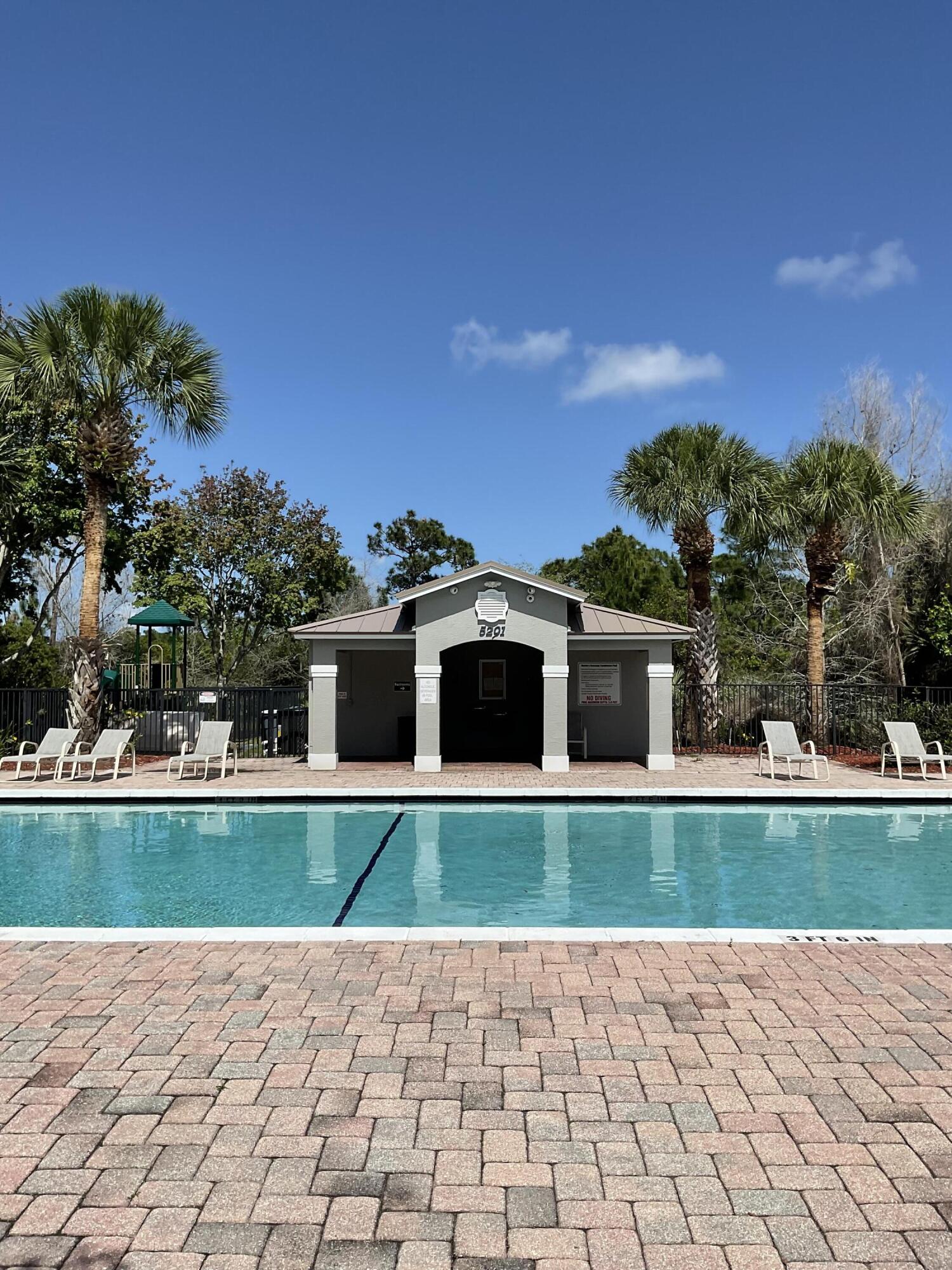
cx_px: 476
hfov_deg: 48.2
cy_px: 635
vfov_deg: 61.7
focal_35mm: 29
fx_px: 1063
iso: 16
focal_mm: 3
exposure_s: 1/3788
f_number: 1.8
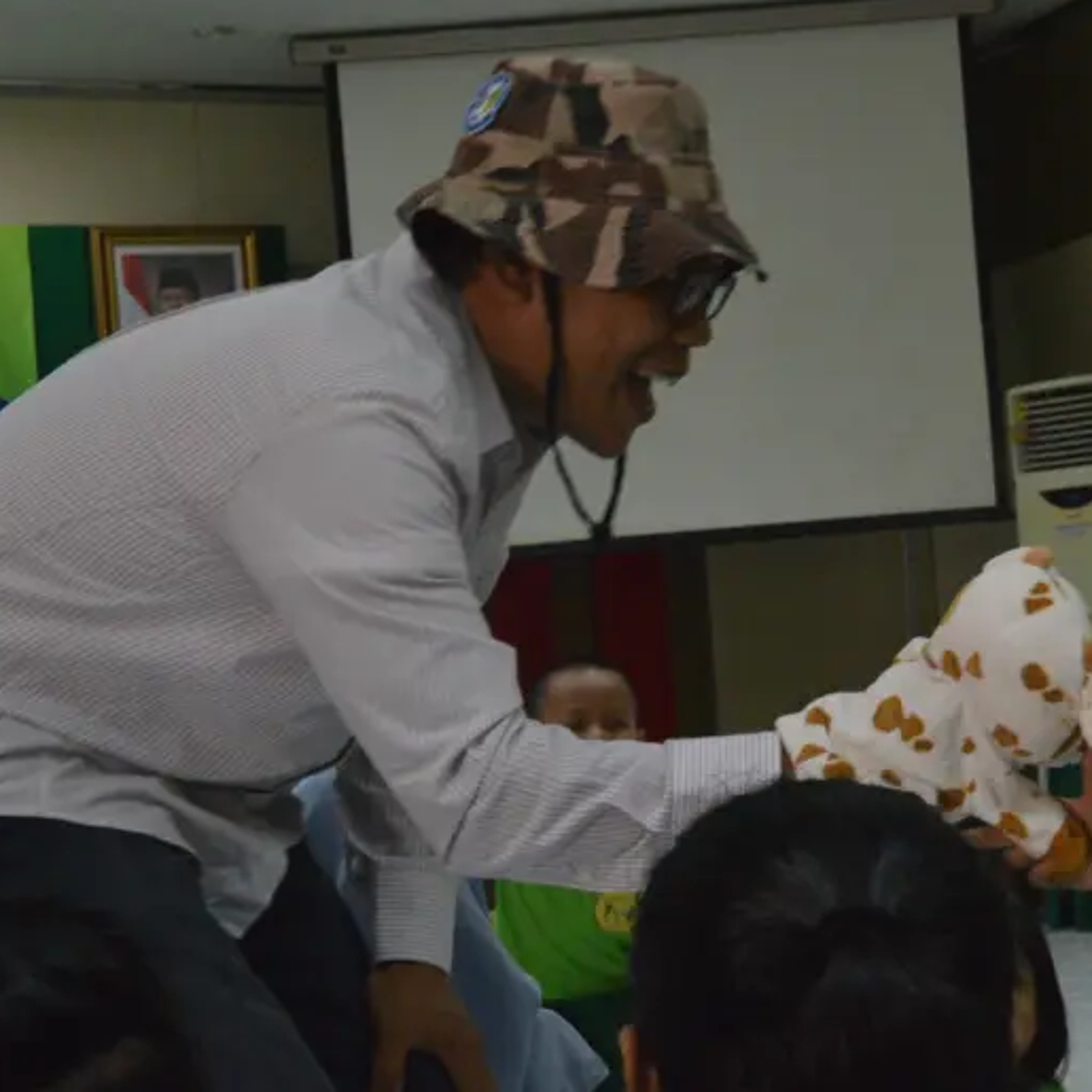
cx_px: 791
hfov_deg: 18.6
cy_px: 561
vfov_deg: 18.7
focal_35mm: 93
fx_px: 3319
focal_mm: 55
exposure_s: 1/50
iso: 6400
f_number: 14
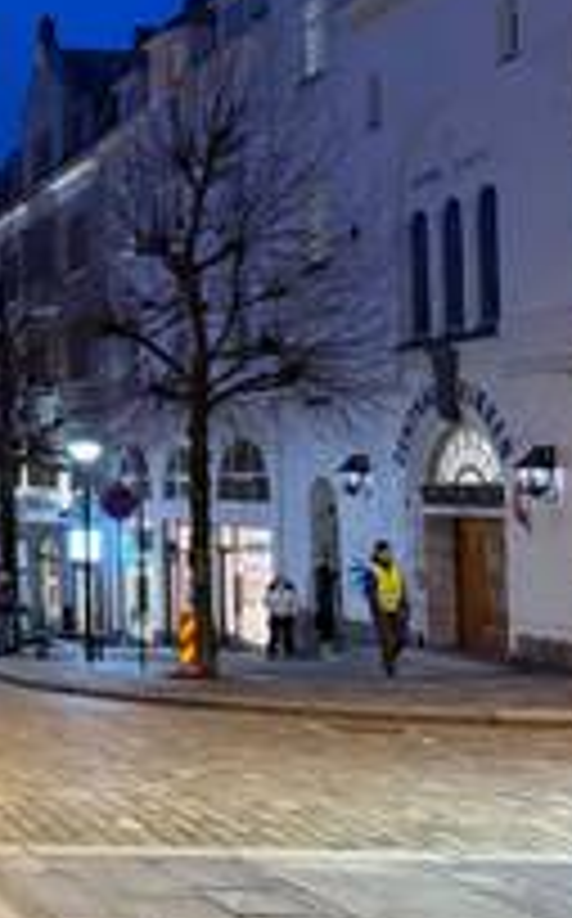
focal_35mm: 60
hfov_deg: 18.3
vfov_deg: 33.8
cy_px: 320
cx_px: -369
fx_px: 1501
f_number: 1.78
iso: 640
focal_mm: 6.76
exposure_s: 1/33
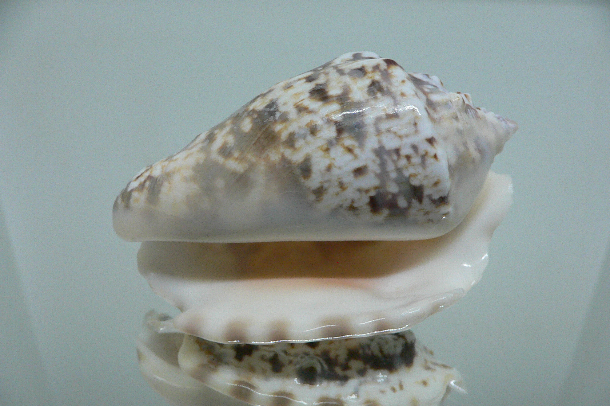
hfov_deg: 51.9
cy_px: 217
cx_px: 303
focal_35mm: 37
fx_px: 627
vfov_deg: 35.9
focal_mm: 4.6
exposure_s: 1/60
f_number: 2.8
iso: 200
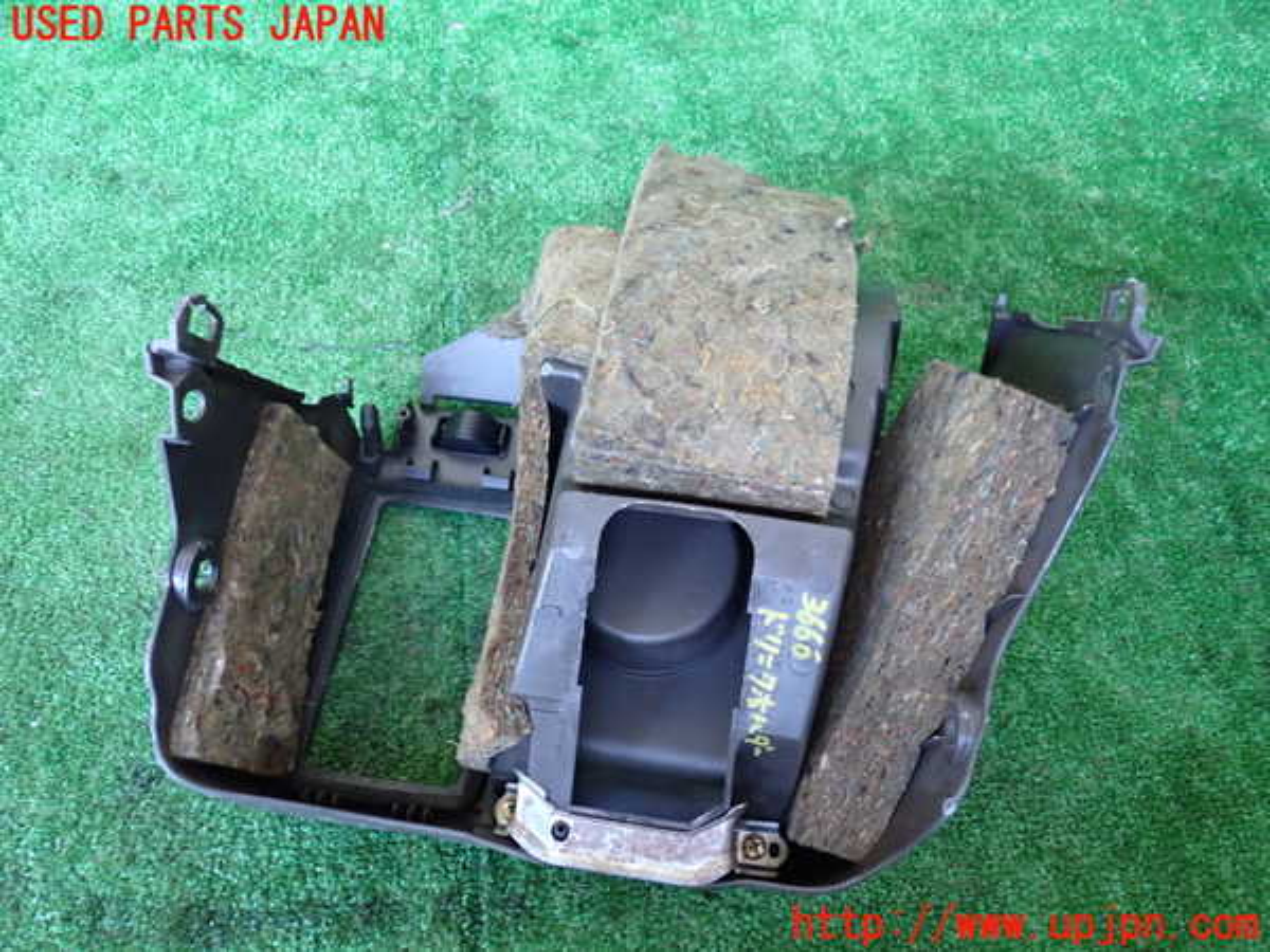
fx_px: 1101
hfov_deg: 60.0
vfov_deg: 46.8
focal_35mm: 30
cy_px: 476
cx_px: 635
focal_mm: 5.4
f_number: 2.3
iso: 640
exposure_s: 1/40
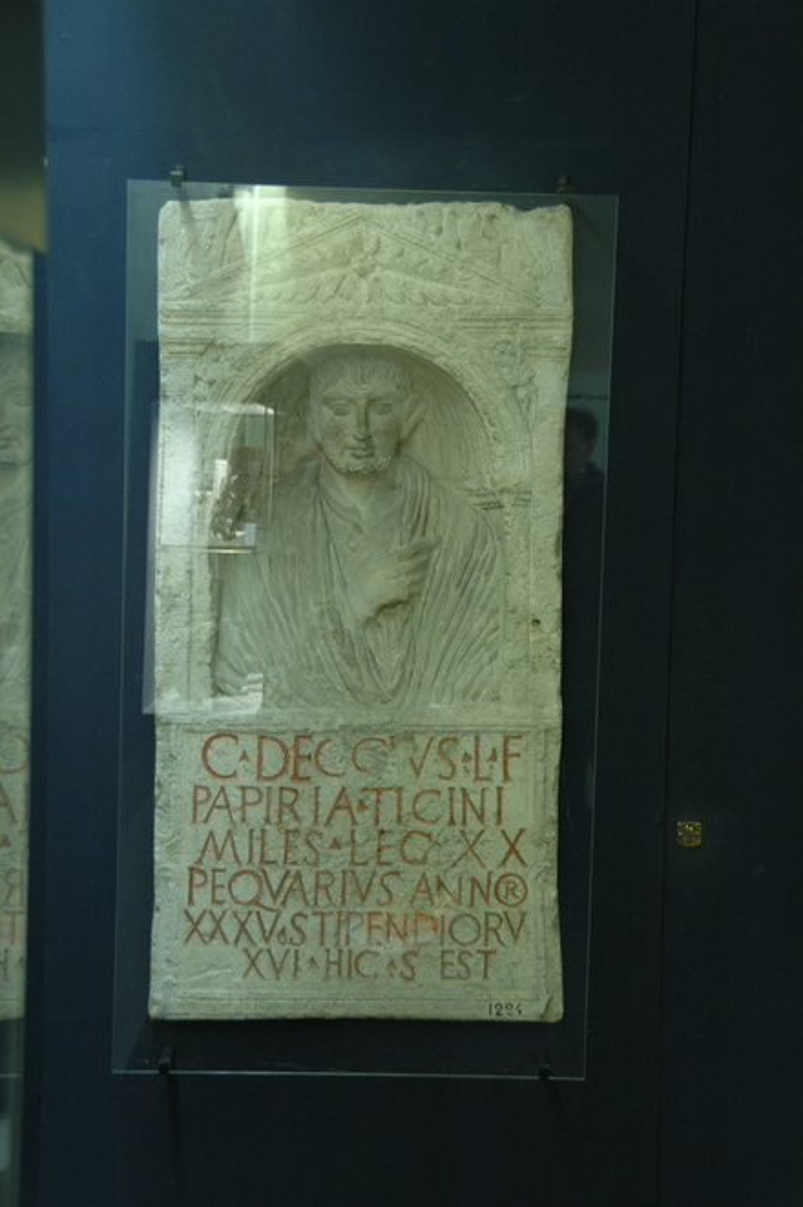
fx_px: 2110
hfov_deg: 21.5
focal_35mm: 63
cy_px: 604
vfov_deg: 31.9
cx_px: 402
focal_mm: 42
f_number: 4.5
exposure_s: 1/2
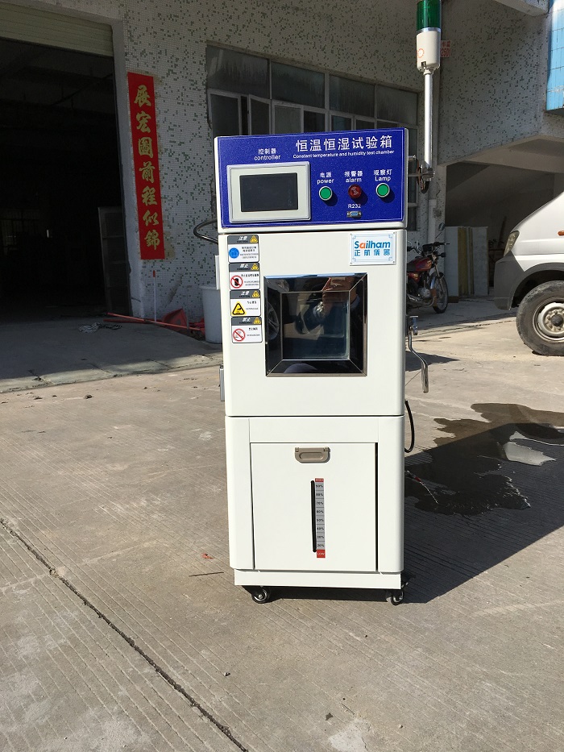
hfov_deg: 48.2
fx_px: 630
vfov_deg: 61.7
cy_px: 376
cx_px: 282
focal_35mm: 29
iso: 25
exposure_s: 1/3344
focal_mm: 4.15
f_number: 2.2
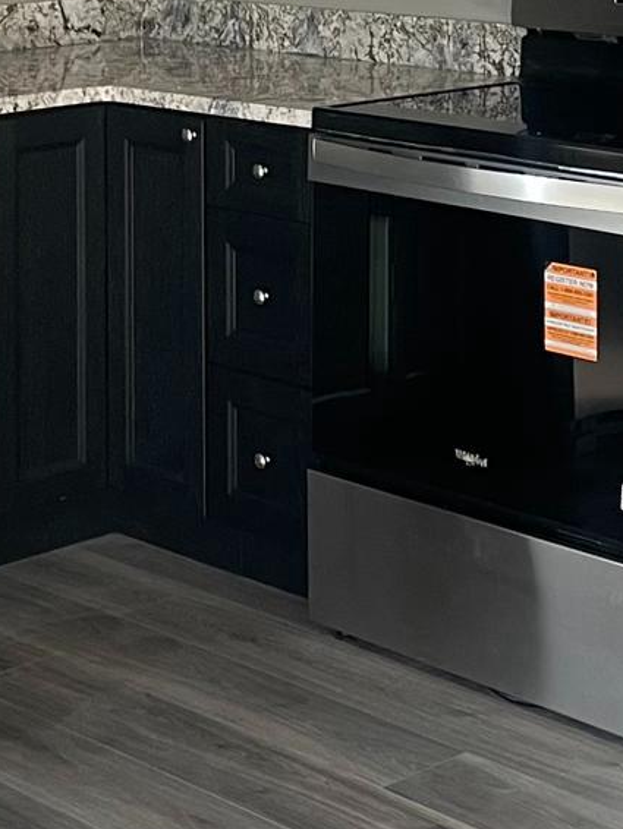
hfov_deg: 15.7
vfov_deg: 20.5
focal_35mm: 94
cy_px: 116
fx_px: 2254
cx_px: 288
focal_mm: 4.2
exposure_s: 1/60
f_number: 1.6
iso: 160
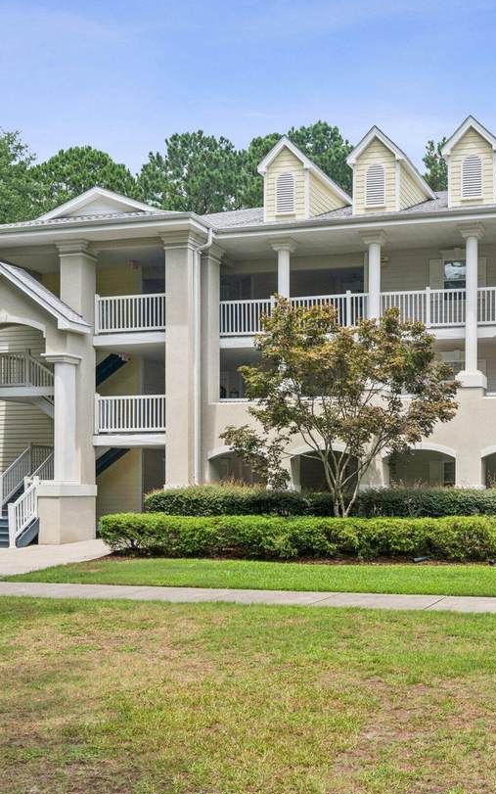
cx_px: 423
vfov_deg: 52.7
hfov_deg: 33.1
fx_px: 800
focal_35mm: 37
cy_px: 394
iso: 320
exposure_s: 1/1000
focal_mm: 23
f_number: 8
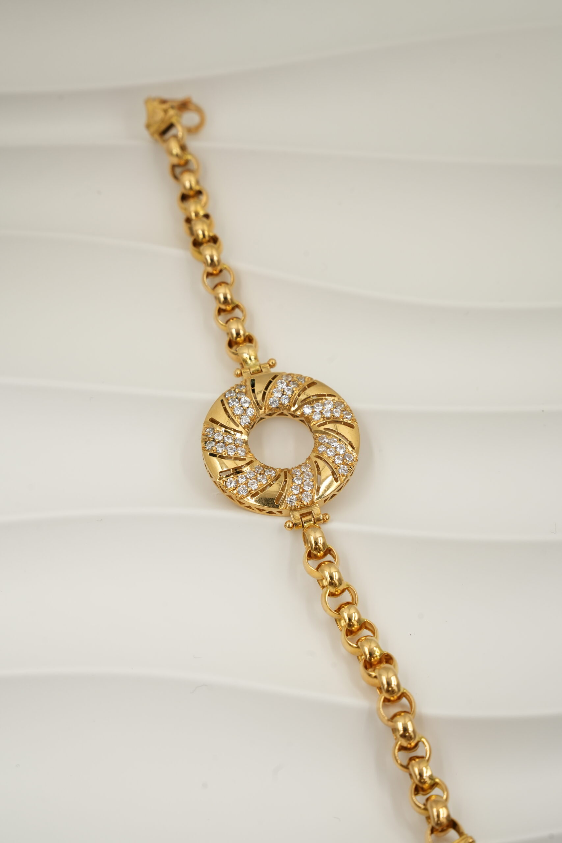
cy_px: 422
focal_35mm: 70
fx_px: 1639
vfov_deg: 28.8
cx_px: 281
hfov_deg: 19.5
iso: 640
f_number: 11
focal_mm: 70
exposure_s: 1/125
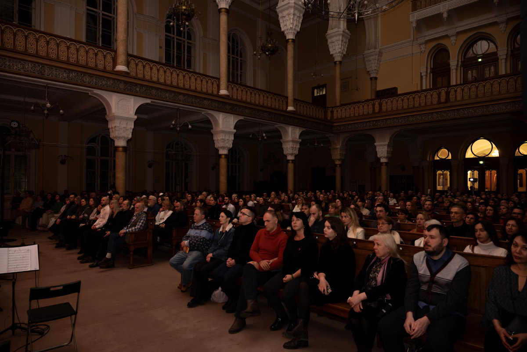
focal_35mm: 24
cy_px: 176
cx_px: 264
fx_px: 351
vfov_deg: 53.1
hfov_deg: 73.7
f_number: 4.5
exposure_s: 1/100
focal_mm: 24
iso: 800
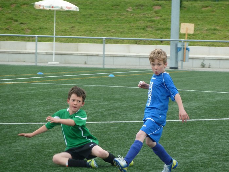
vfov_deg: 5.0
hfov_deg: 6.6
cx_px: 114
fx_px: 1985
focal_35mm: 300
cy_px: 86
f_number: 4.9
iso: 200
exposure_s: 1/250
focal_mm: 49.2
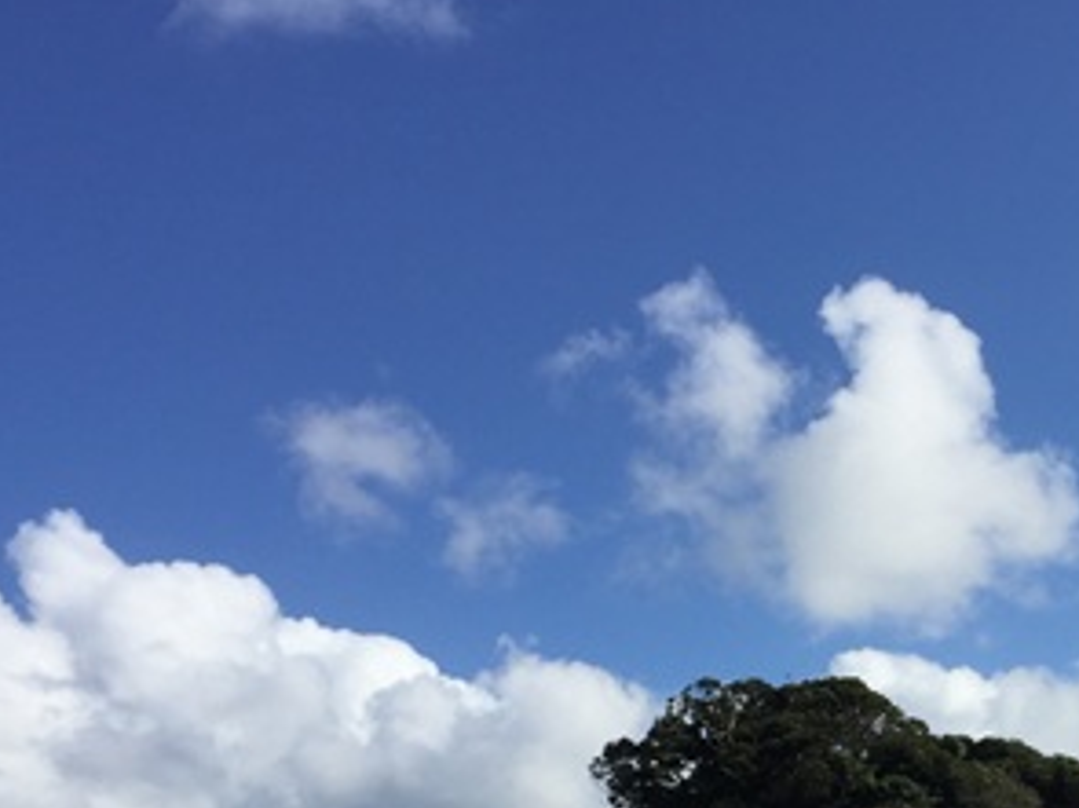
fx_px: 1838
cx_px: 936
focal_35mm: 59
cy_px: 812
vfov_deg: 23.7
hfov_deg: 31.4
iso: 32
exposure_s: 1/3300
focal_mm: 4.15
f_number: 2.2
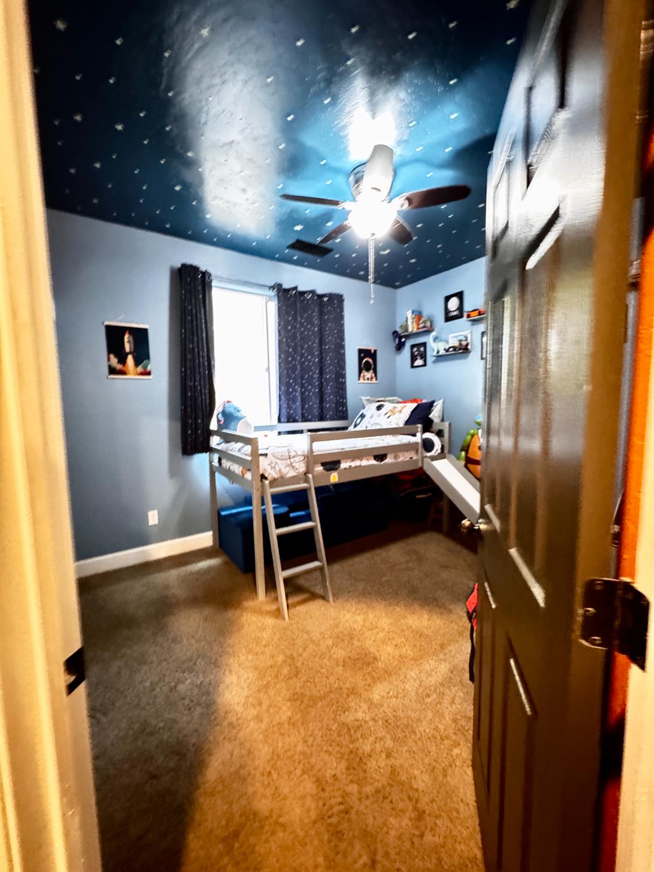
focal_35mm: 14
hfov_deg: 85.7
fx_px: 353
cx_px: 327
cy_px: 436
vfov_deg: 102.1
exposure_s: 1/17
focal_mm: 2.22
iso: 2000
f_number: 2.2
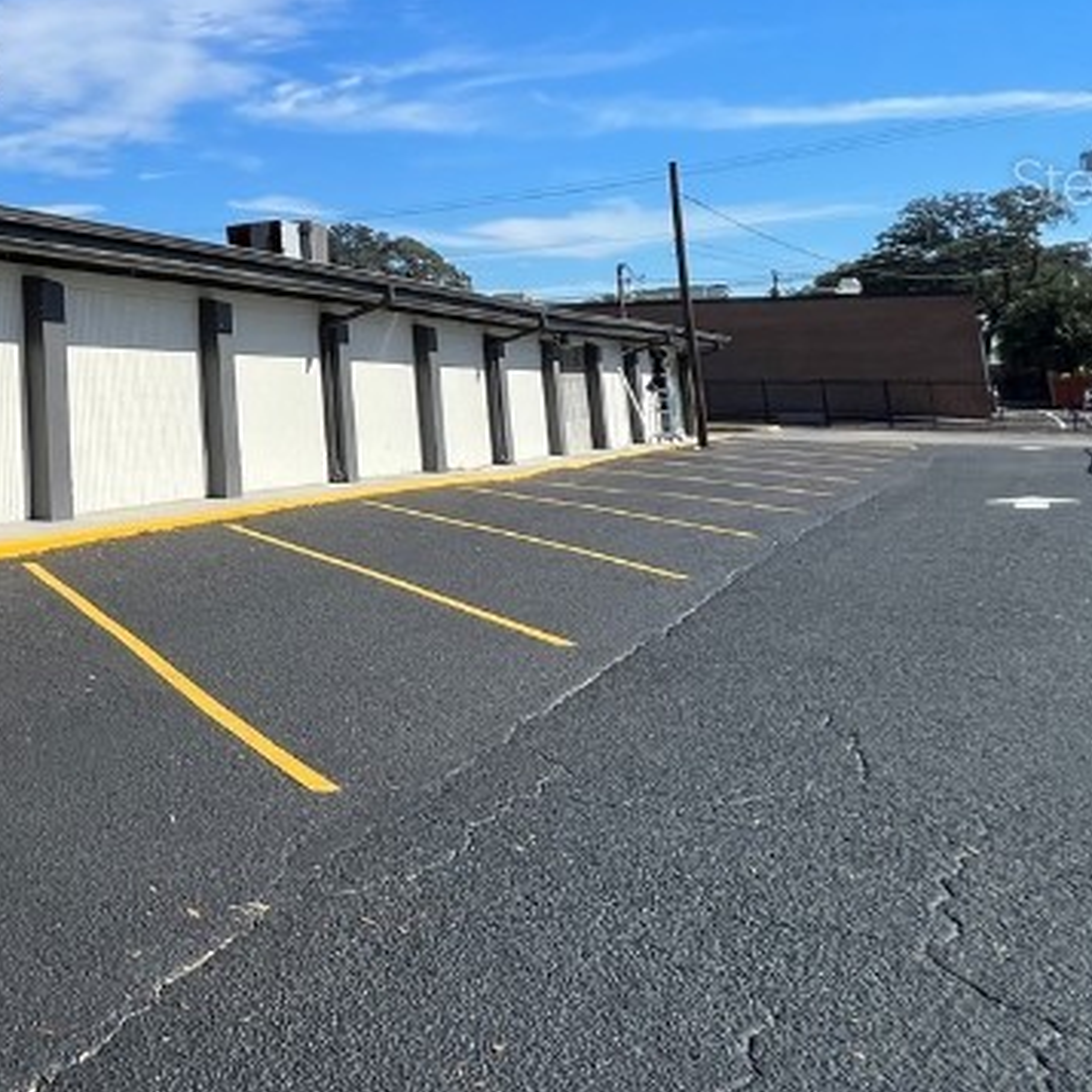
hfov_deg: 36.3
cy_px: 180
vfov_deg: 46.4
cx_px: -266
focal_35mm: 33
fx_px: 1178
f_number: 1.8
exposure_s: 1/1783
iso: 32
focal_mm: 1.57
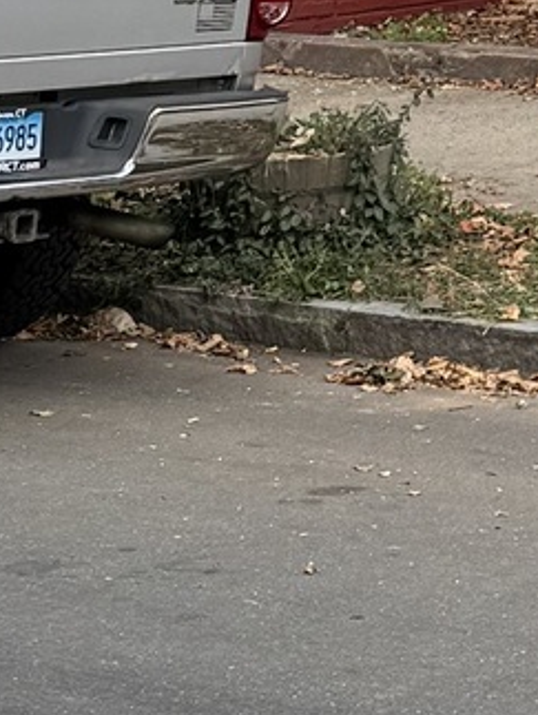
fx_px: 3537
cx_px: 1351
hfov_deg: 8.0
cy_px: -719
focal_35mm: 171
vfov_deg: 10.6
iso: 80
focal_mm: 6.76
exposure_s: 1/1112
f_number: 1.78
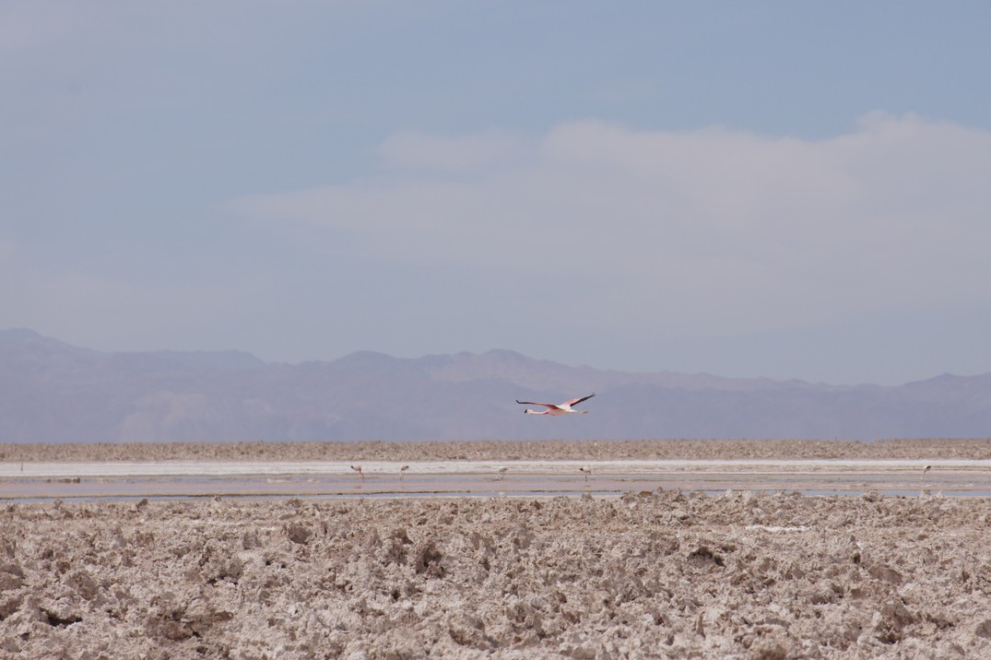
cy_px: 331
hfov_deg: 6.5
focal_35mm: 317
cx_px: 498
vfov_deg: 4.3
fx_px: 8723
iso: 200
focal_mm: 210
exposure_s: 1/1000
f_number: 9
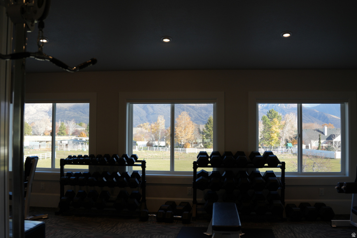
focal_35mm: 36
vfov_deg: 36.9
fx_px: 357
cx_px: 178
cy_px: 119
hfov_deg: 53.1
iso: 100
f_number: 2.8
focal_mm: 24
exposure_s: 1/250
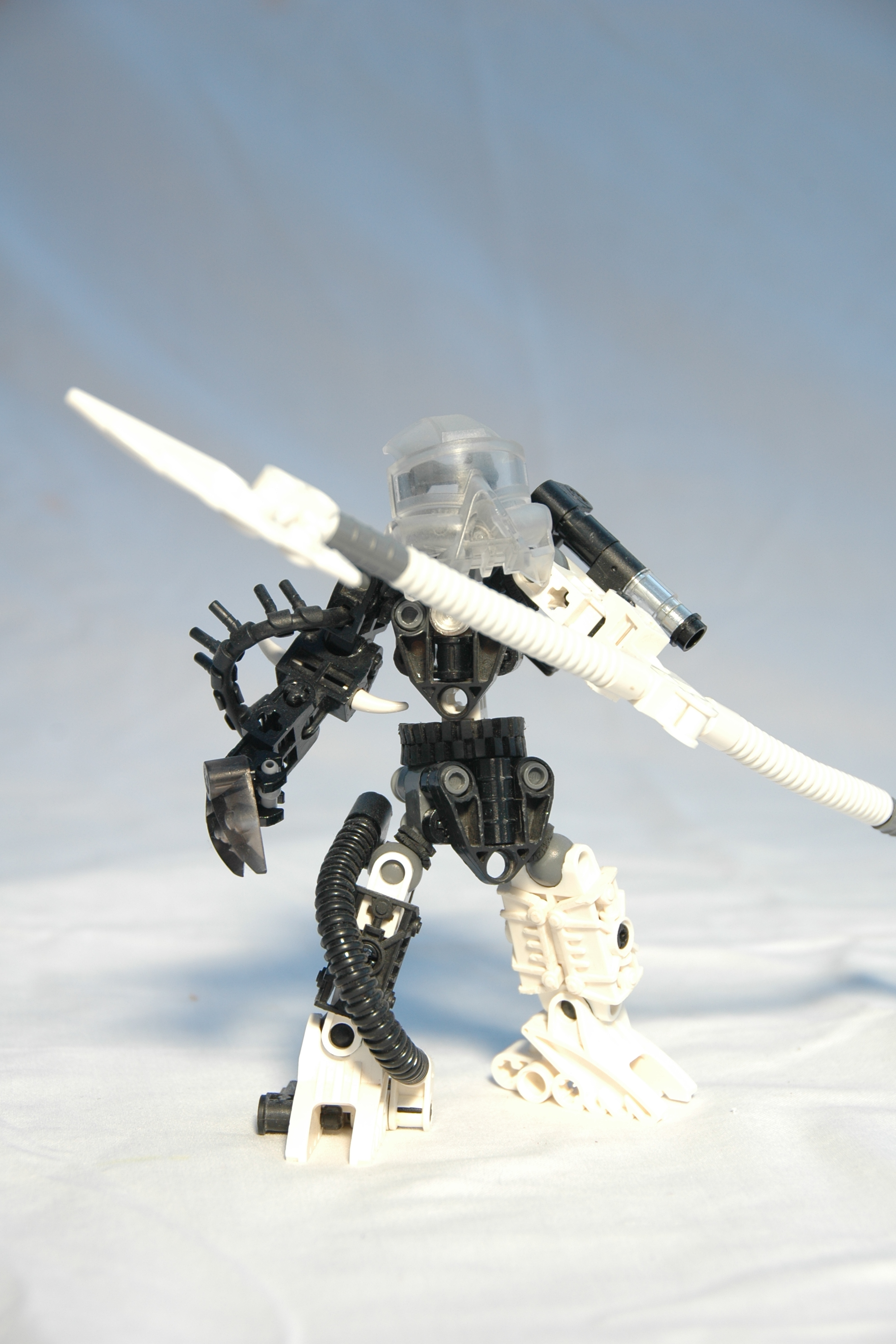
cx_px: 448
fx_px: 3957
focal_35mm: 106
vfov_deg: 19.3
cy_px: 674
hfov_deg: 12.9
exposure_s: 1/320
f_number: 7.1
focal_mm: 70
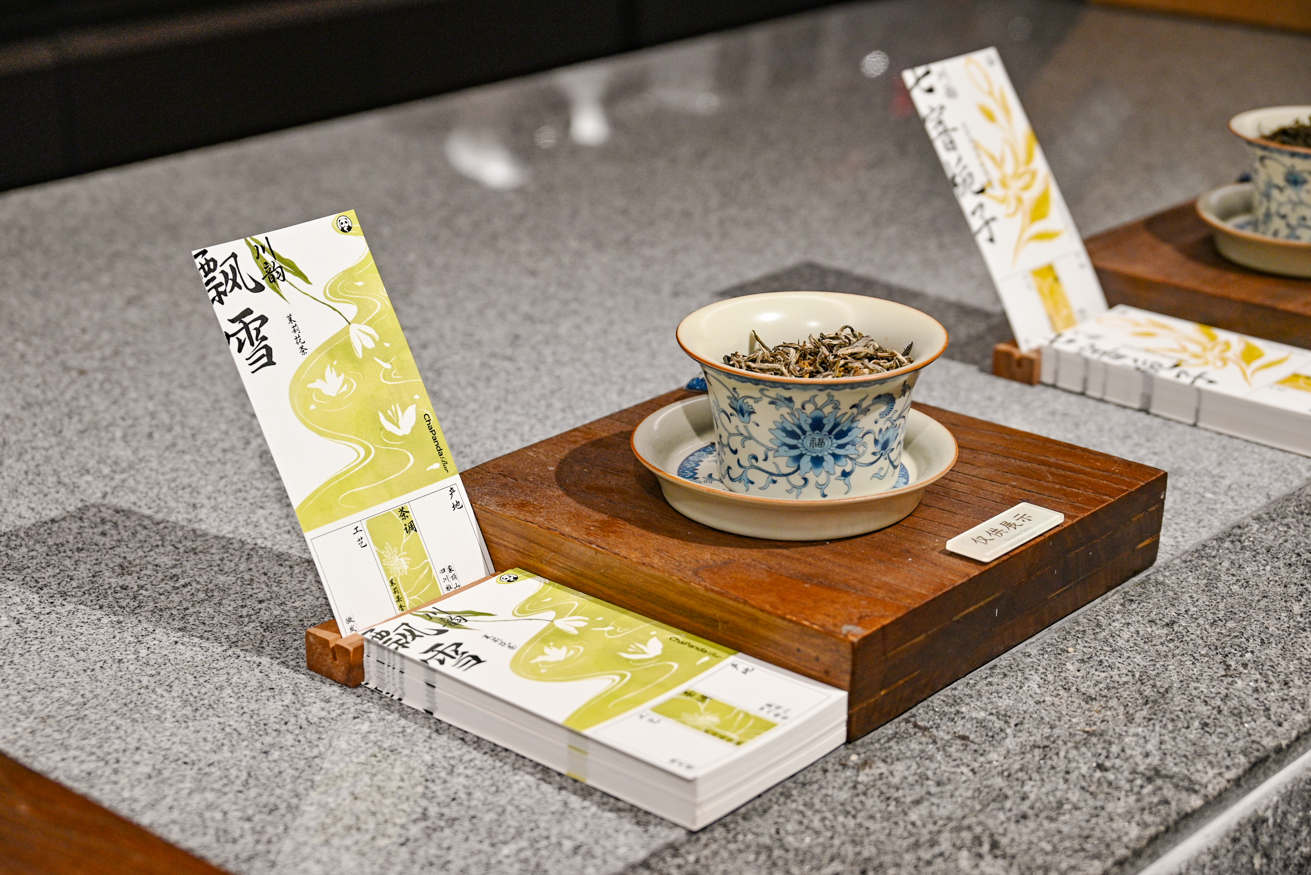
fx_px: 2186
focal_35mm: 60
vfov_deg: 22.6
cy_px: 438
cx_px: 656
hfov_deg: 33.4
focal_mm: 60
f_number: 6
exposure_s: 1/100
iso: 1250
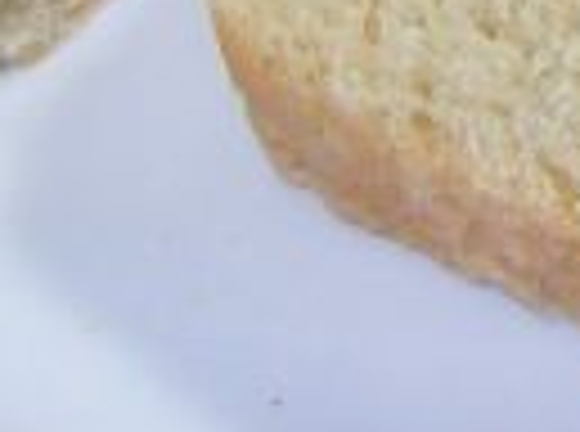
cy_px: -533
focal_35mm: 179
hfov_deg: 10.2
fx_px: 2991
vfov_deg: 7.8
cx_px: 1149
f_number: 2.7
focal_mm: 6
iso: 80
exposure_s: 1/64
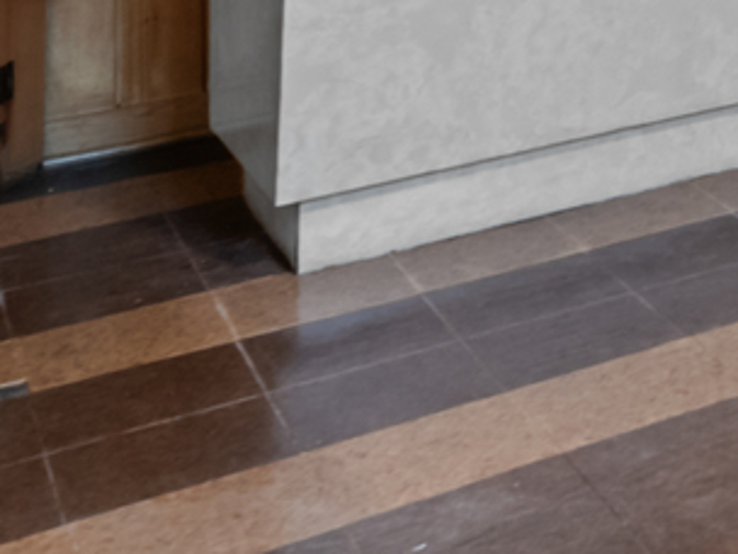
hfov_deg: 16.4
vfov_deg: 15.9
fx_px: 1748
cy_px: -377
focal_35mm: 82
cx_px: 1574
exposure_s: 8
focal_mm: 16
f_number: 9
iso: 400
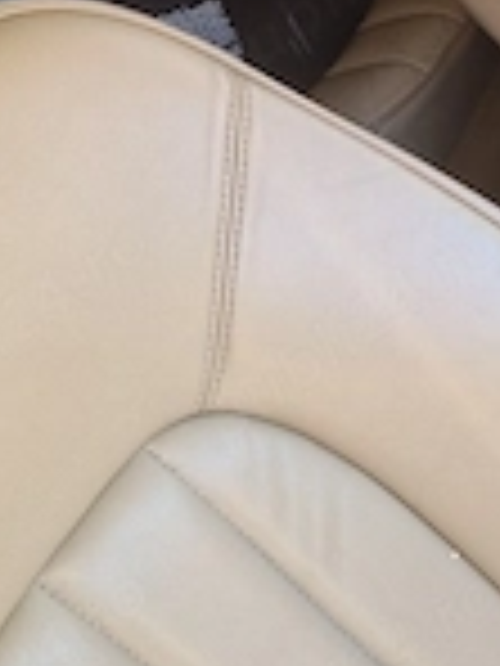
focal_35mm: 62
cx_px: 441
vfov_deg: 29.6
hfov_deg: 23.1
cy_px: 36
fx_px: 1194
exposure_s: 1/182
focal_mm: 5.4
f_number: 1.8
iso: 80
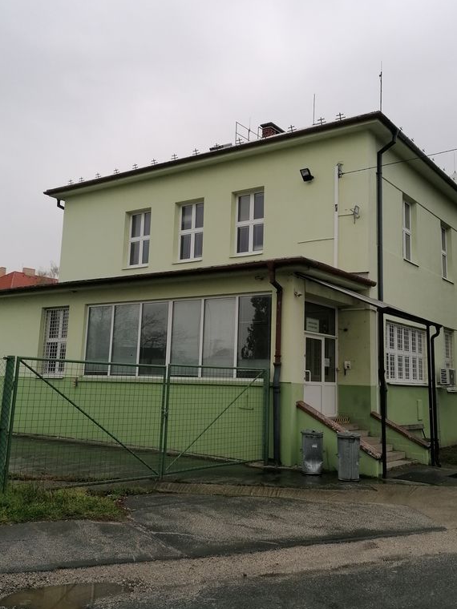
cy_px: 274
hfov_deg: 39.6
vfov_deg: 51.3
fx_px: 634
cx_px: 252
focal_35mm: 36
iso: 50
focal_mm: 4.75
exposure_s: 1/387
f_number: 1.8
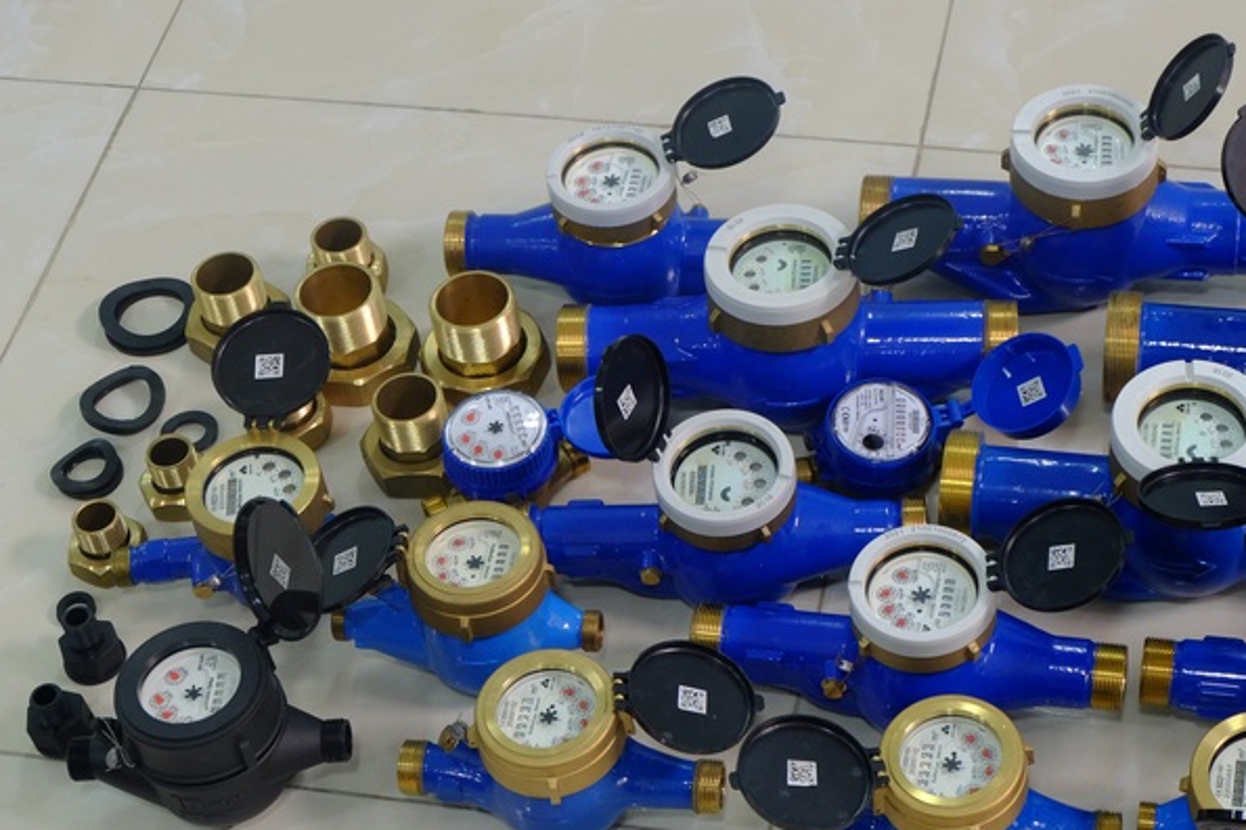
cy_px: 468
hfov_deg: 25.9
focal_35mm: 78
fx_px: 2698
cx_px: 808
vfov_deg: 17.5
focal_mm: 38.7
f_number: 5.3
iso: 800
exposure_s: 1/30
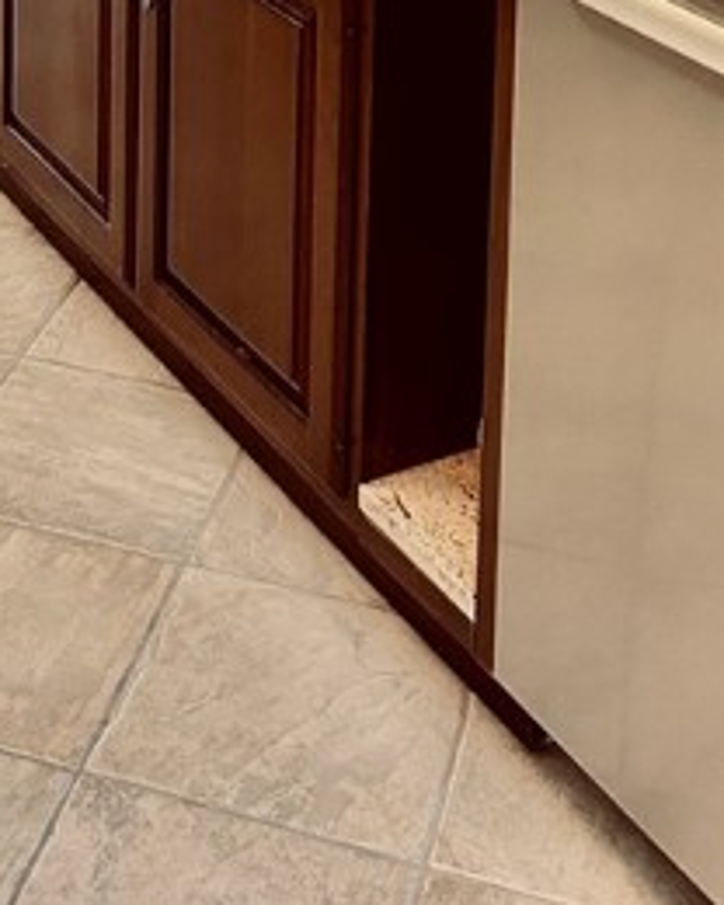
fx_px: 2009
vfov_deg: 21.6
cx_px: 150
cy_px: -418
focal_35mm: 75
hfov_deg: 20.2
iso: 160
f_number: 1.5
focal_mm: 5.7
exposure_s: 1/60
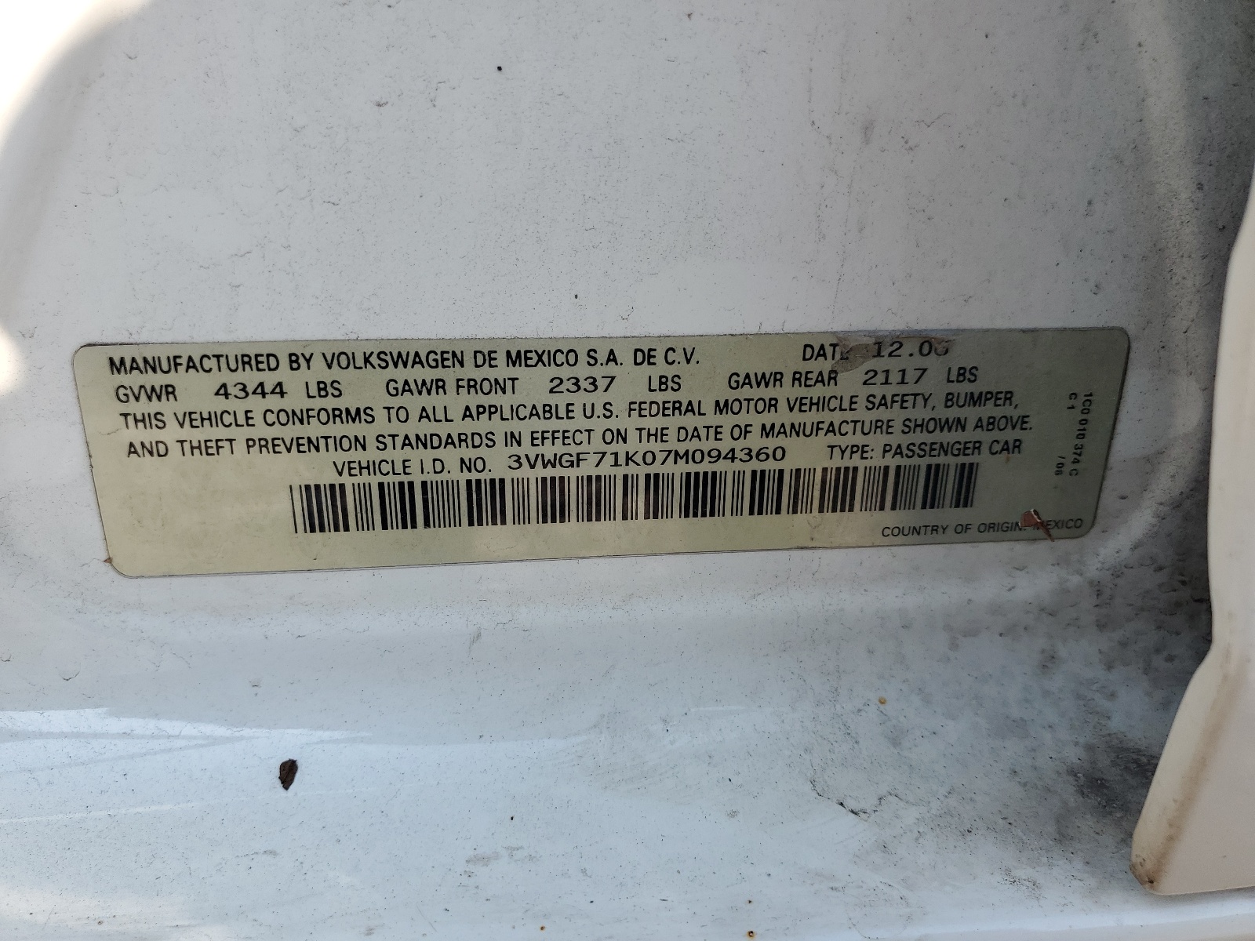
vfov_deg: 53.1
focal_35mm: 26
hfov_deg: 67.3
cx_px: 628
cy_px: 470
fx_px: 943
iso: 50
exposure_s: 1/1000
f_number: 1.5
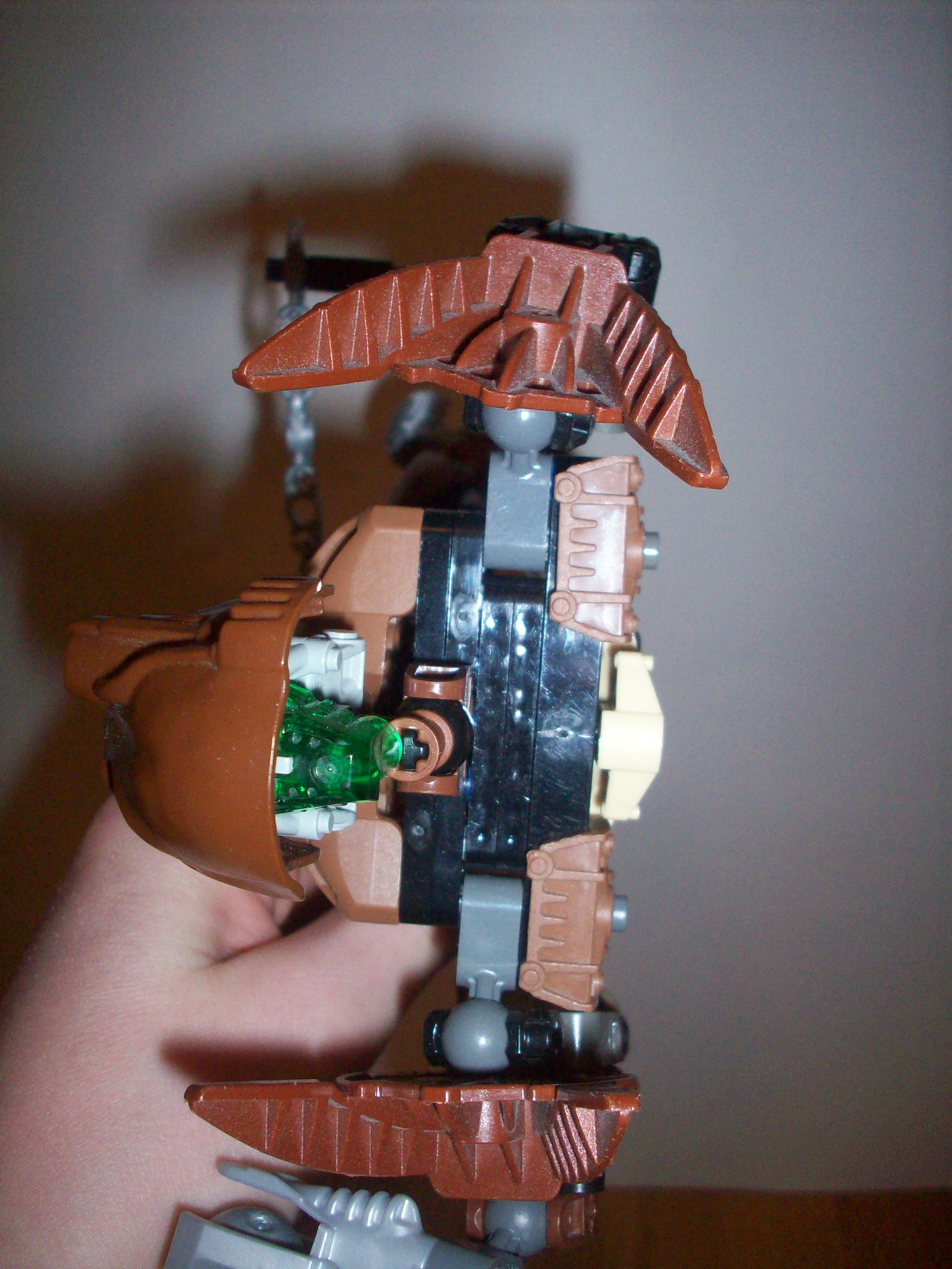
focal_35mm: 37
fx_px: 1357
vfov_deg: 50.1
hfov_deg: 38.7
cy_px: 634
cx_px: 476
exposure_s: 1/64
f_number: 2.8
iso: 160
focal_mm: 6.2
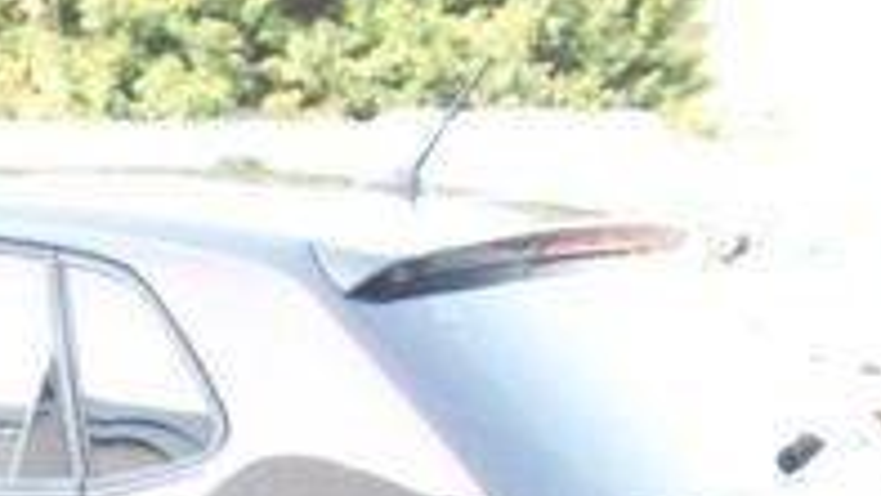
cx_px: -13
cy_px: 684
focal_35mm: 98
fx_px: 2290
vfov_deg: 11.9
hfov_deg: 21.0
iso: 370
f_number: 2.8
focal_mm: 6.2
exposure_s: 1/128
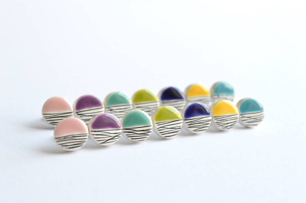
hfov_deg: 31.9
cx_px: 153
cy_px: 102
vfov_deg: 21.5
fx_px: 535
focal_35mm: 63
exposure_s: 1/8
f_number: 11
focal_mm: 42
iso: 100
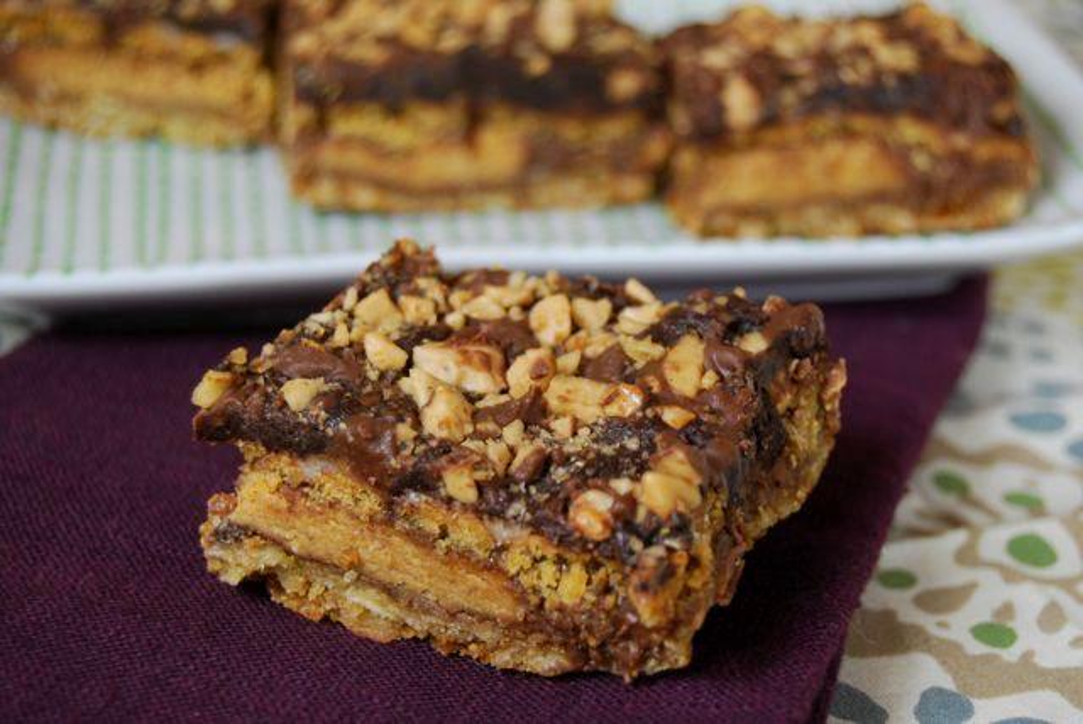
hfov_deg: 24.6
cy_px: 362
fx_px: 2484
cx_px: 542
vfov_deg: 16.6
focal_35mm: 82
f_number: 6.3
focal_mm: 55
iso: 800
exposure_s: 1/200
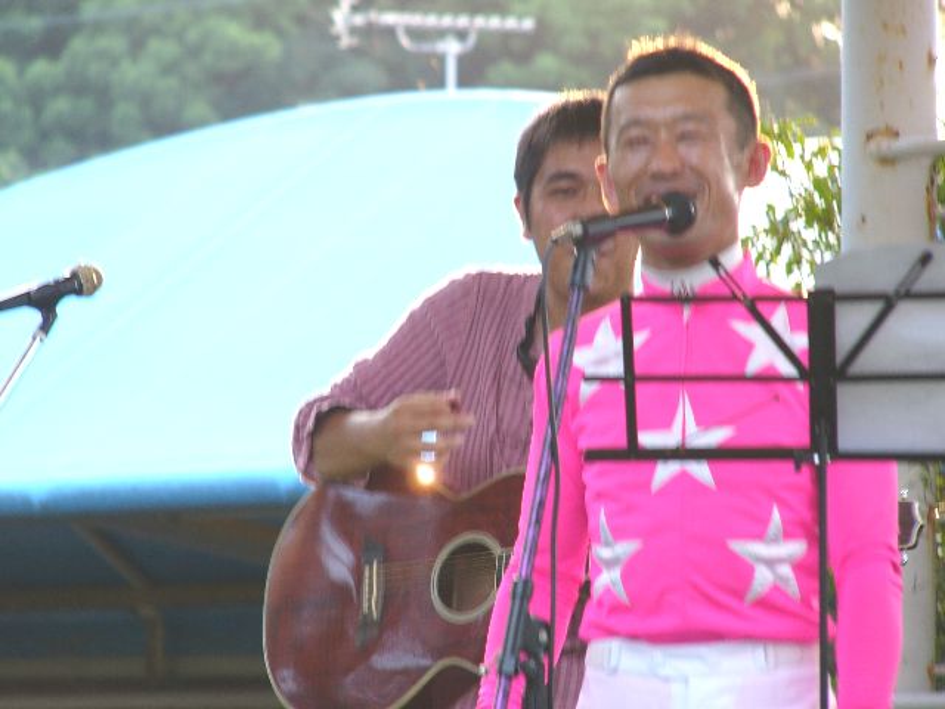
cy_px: 354
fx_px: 7644
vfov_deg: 5.3
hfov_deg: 7.1
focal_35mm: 280
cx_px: 472
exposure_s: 1/50
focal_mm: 46.7
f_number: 2.8
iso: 50
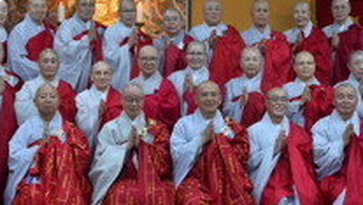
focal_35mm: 97
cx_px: 135
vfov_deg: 12.4
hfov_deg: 21.9
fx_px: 935
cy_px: 5
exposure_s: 1/60
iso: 500
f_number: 4
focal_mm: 32
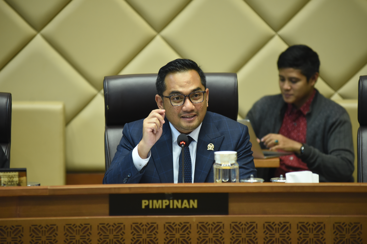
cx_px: 184
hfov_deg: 10.3
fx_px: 2039
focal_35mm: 200
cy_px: 122
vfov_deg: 6.9
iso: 2500
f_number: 3.5
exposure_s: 1/160
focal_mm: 200
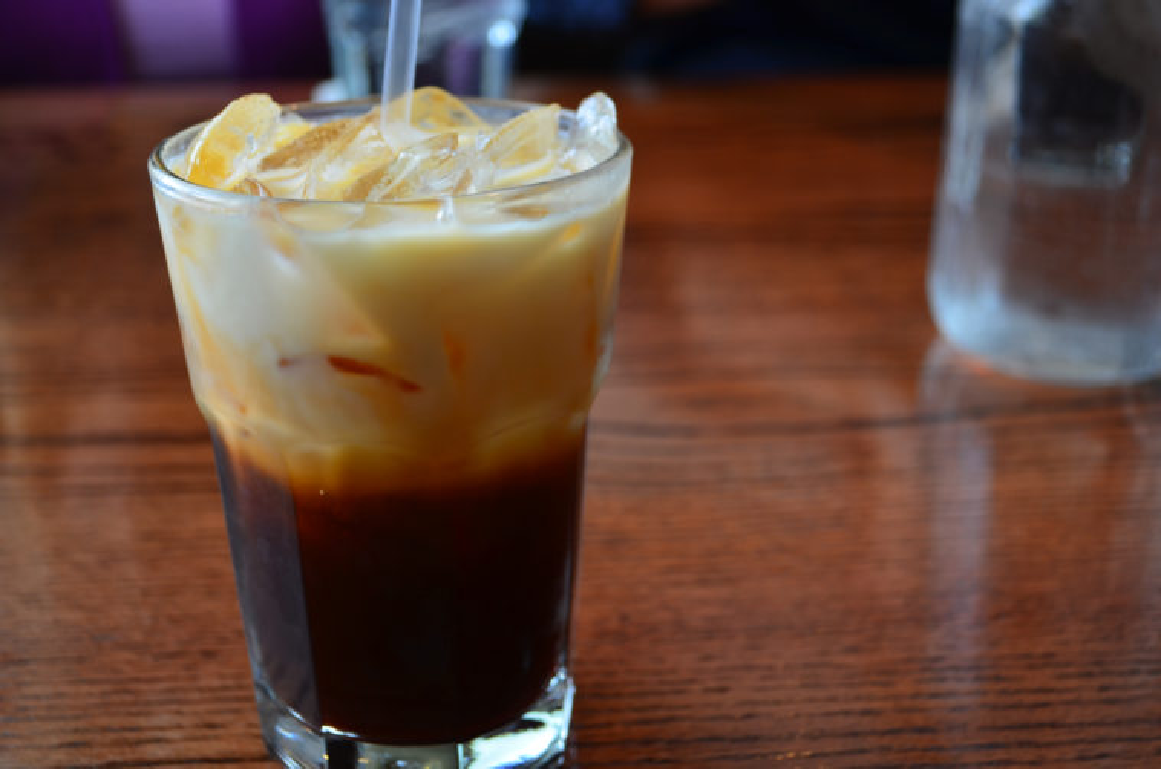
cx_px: 580
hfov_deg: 39.0
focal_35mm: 51
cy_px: 384
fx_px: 1641
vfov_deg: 26.4
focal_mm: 34
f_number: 5.6
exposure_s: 1/25
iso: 250
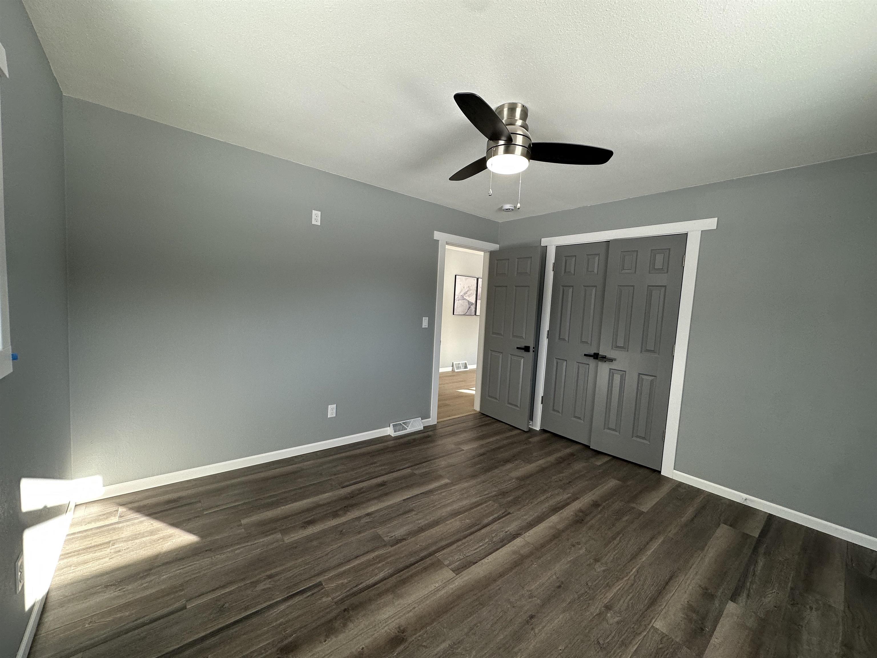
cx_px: 438
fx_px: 355
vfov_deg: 85.7
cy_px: 329
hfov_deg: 102.1
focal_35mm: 14
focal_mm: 2.22
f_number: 2.2
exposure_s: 1/120
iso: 100
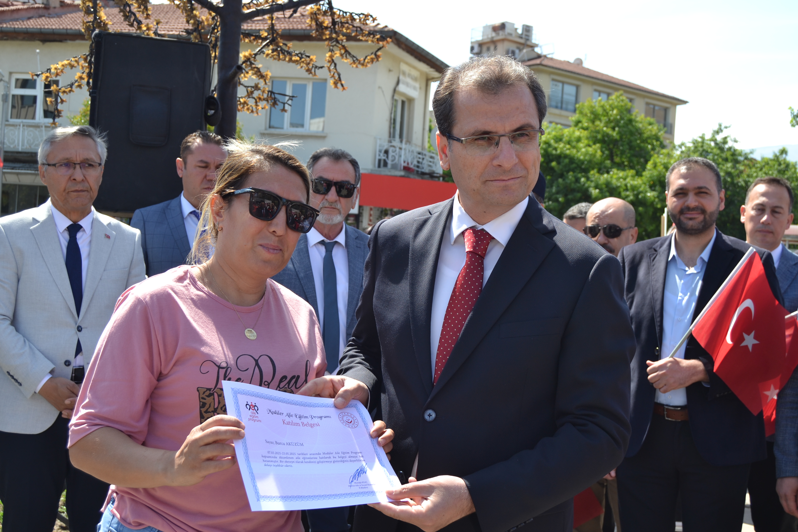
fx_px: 997
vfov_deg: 29.9
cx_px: 399
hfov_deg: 43.6
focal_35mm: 45
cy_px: 266
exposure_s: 1/160
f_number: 6.3
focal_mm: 30
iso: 100
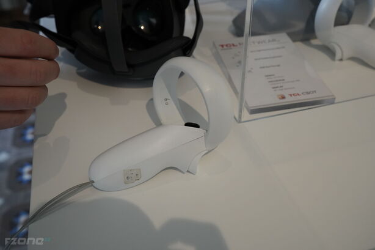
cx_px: 188
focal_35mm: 35
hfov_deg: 54.4
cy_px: 125
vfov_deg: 37.8
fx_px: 364
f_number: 6.3
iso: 4000
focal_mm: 35
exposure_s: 1/200
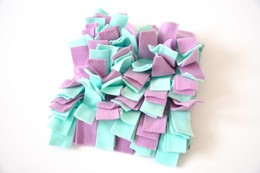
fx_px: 347
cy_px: 86
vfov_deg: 28.1
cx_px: 130
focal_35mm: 48
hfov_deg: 41.1
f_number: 4.5
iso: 500
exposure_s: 1/50
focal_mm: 32
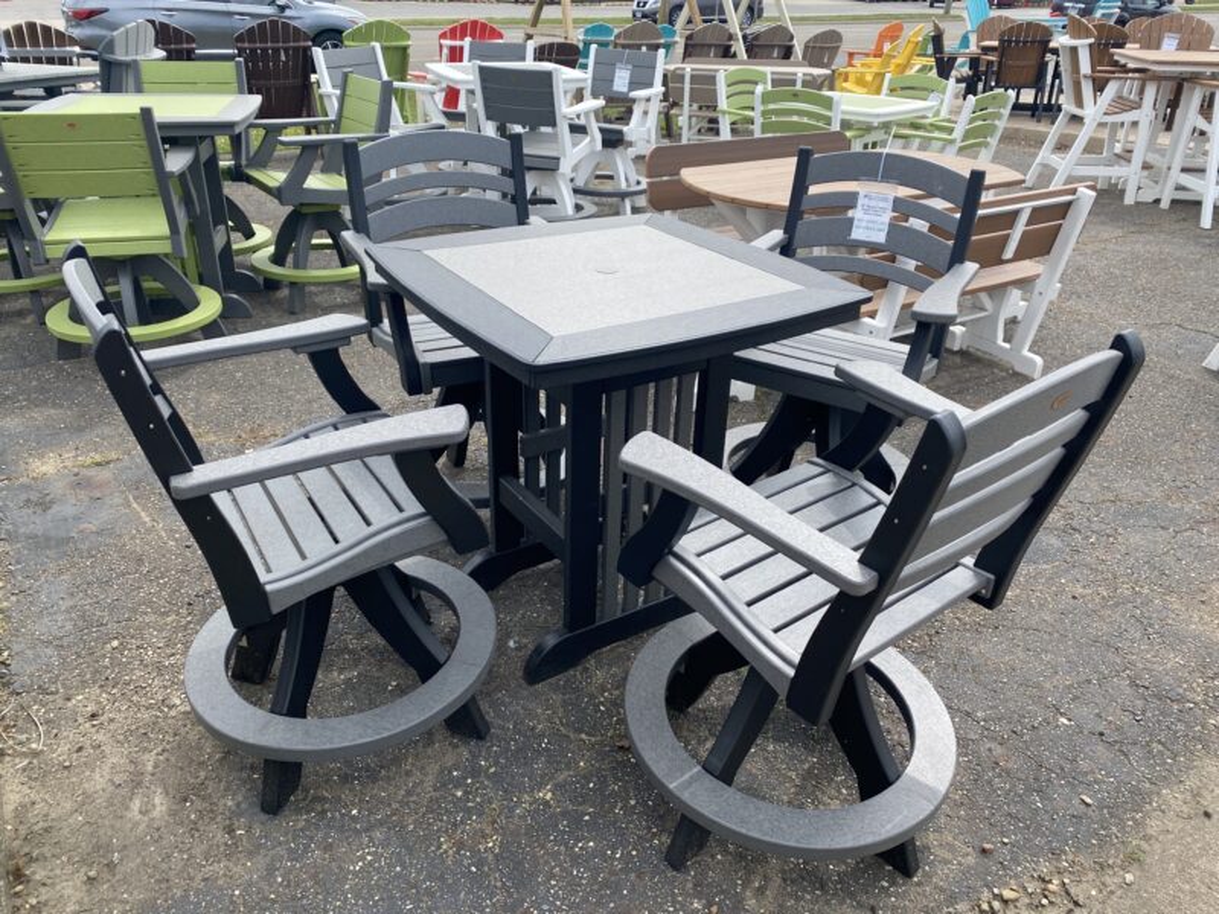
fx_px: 916
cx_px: 610
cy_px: 457
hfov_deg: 67.3
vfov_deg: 53.1
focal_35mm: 26
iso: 32
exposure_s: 1/1193
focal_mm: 4.25
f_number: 1.8
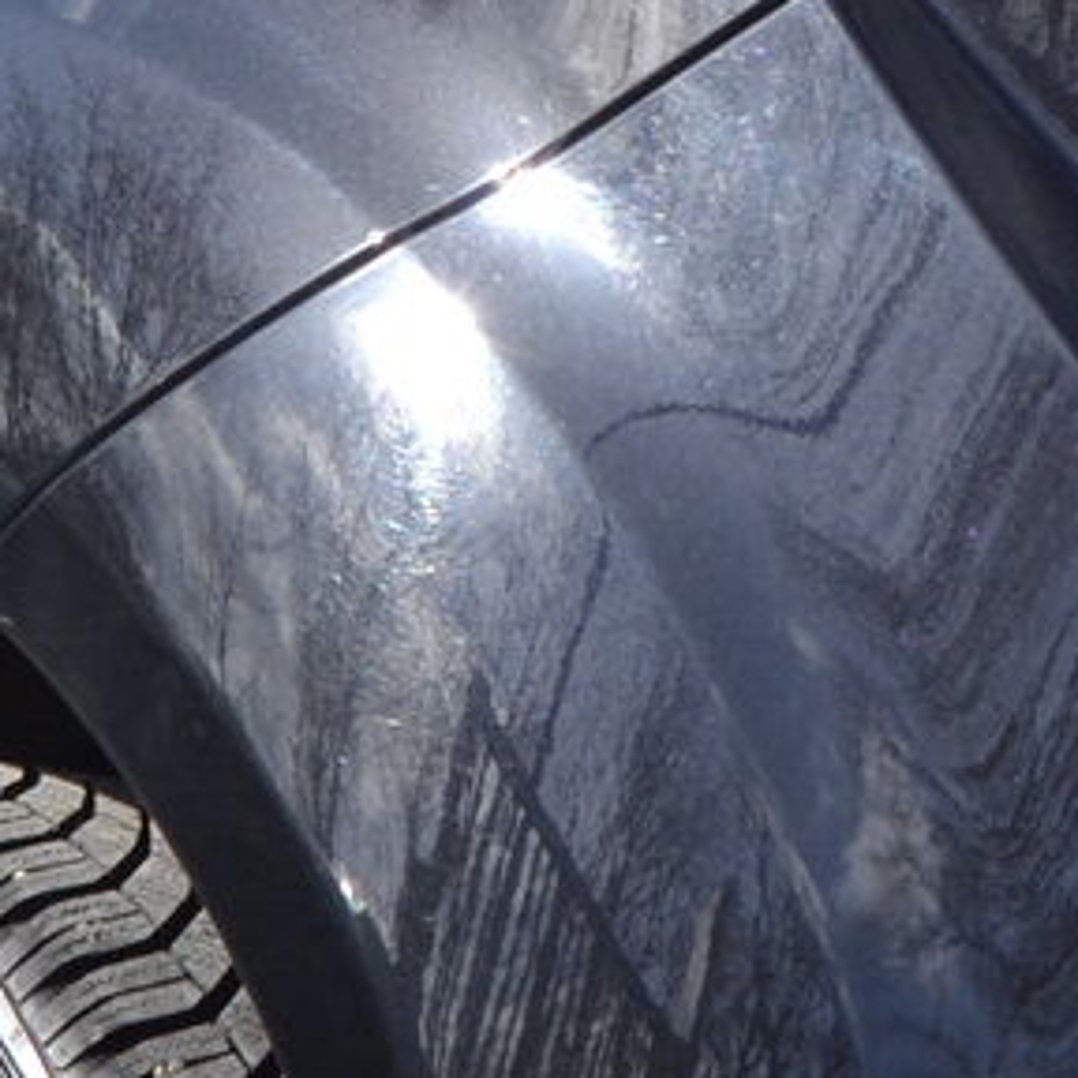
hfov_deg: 11.4
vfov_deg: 11.4
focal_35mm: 153
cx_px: 775
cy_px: 378
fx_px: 5391
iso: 100
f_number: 8
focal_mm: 18
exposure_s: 1/250
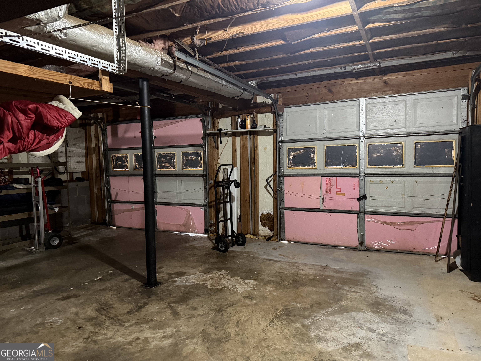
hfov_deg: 71.6
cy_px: 180
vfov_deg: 56.8
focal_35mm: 24
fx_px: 333
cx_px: 240
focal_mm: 6.76
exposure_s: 1/30
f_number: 1.78
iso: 1000
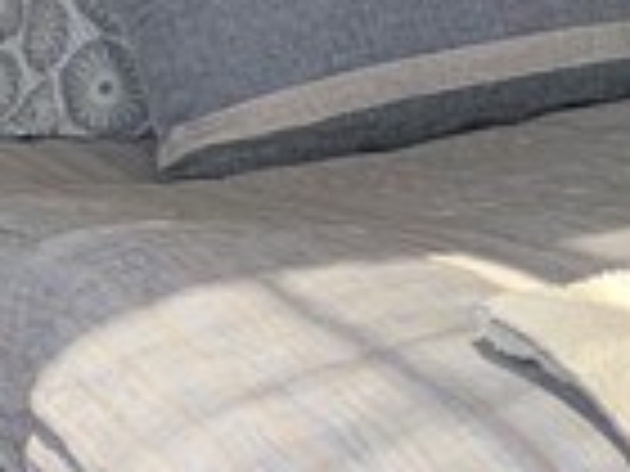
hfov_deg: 9.7
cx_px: 1264
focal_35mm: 190
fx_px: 3458
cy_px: 112
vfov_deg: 7.8
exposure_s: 1/121
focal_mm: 4.25
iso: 32
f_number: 1.8
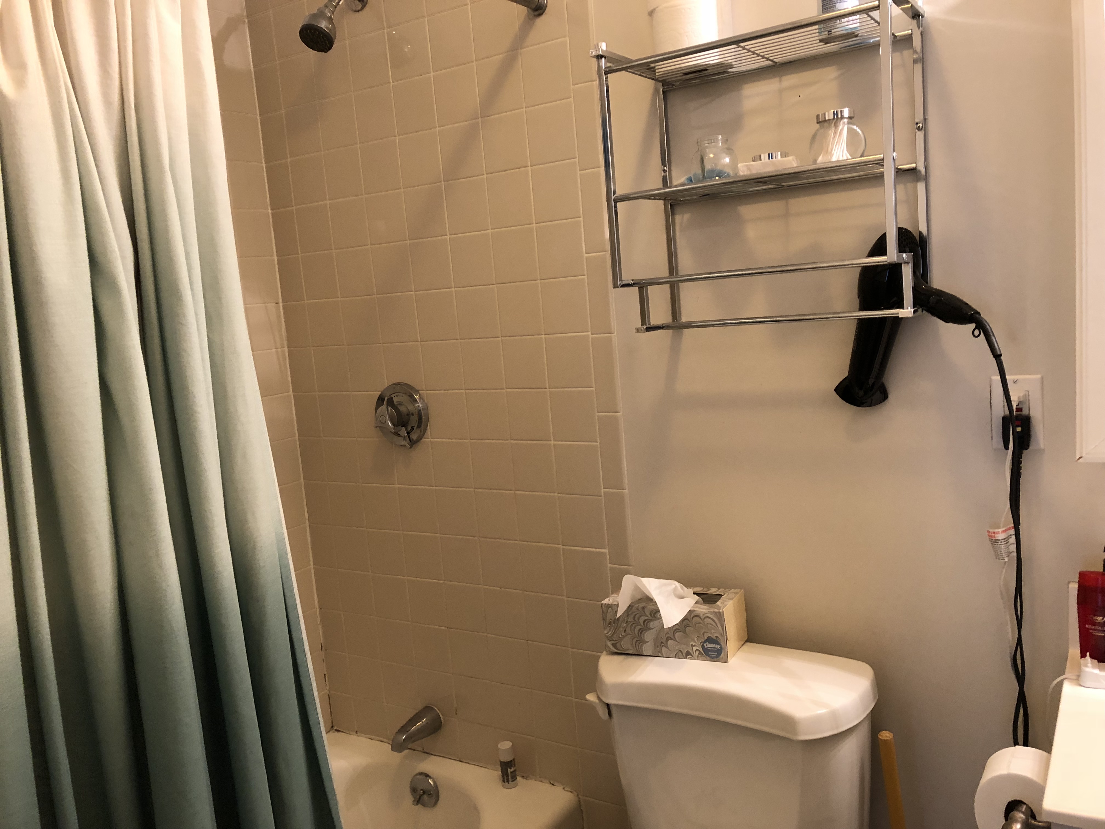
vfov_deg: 49.7
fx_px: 894
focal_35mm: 28
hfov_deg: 63.4
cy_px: 414
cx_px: 552
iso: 50
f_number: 1.8
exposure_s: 1/15
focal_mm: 3.99
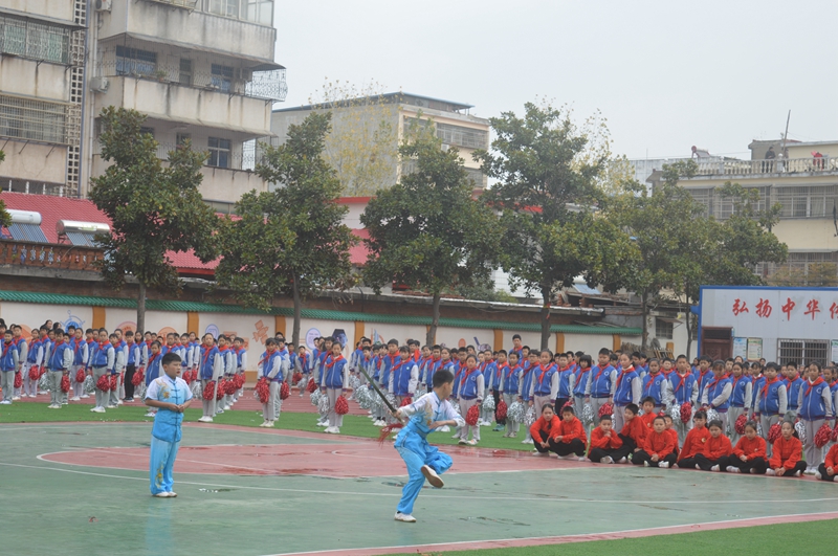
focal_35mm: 82
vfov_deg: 16.5
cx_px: 419
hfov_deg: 24.7
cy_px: 278
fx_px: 1918
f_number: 6.3
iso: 100
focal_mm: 55
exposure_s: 1/160
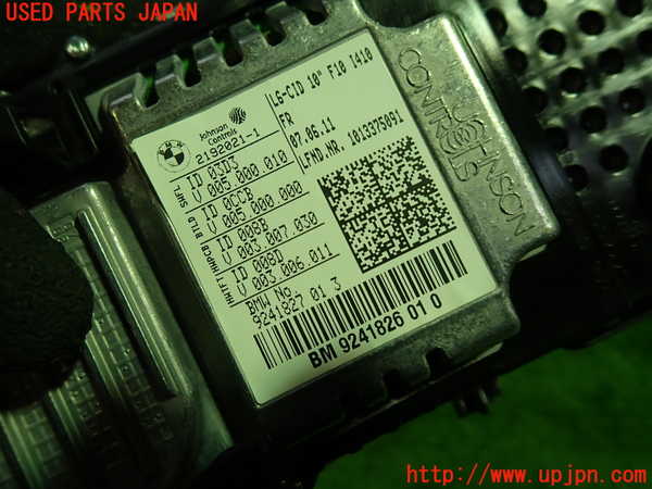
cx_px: 326
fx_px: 471
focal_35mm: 25
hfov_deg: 69.4
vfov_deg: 54.9
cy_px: 244
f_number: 2
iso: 100
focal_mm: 4.5
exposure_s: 1/60
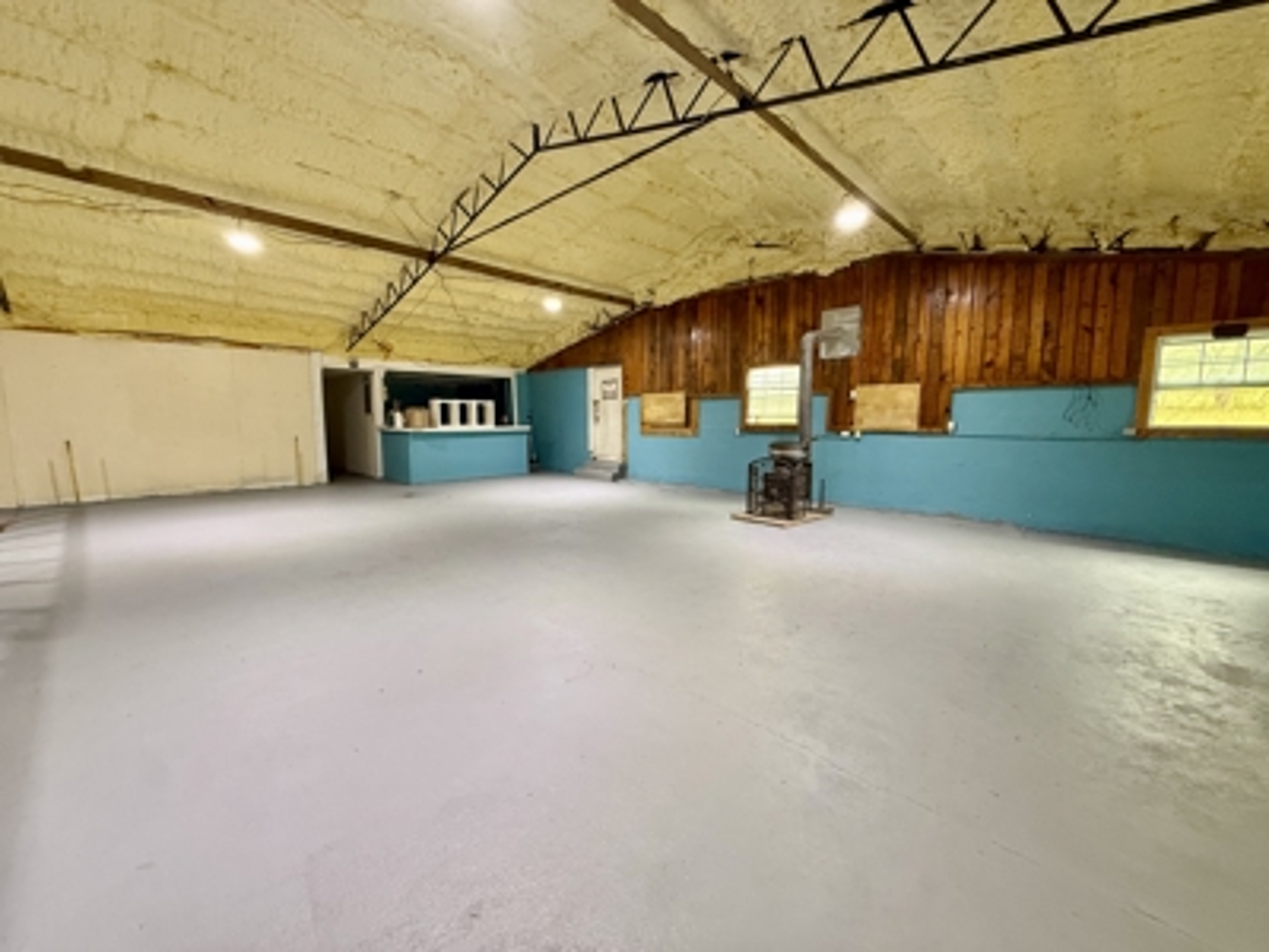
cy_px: 476
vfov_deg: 85.7
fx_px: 513
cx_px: 634
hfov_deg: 102.1
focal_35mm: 14
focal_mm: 2.22
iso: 400
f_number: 2.2
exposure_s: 1/60
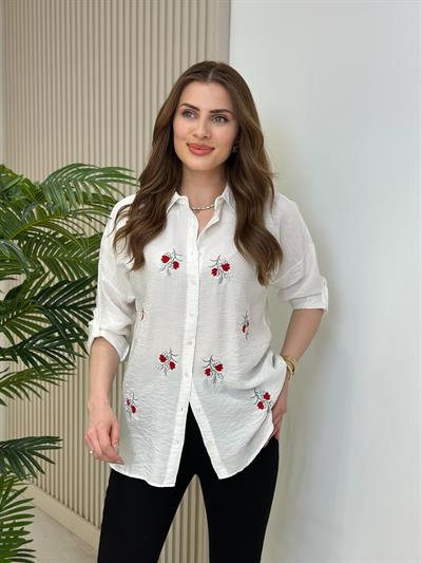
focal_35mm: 48
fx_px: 780
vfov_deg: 39.6
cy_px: 282
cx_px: 211
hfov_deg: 30.3
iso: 64
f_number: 1.78
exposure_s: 1/150
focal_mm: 6.86
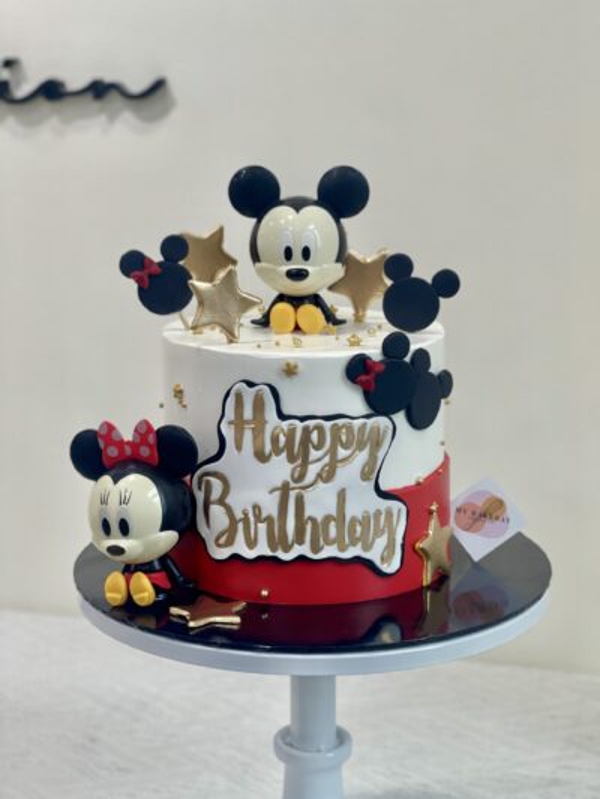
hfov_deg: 22.9
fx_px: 1478
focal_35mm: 64
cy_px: 400
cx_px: 300
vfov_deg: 30.3
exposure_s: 1/100
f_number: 2.2
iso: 125
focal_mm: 7.5
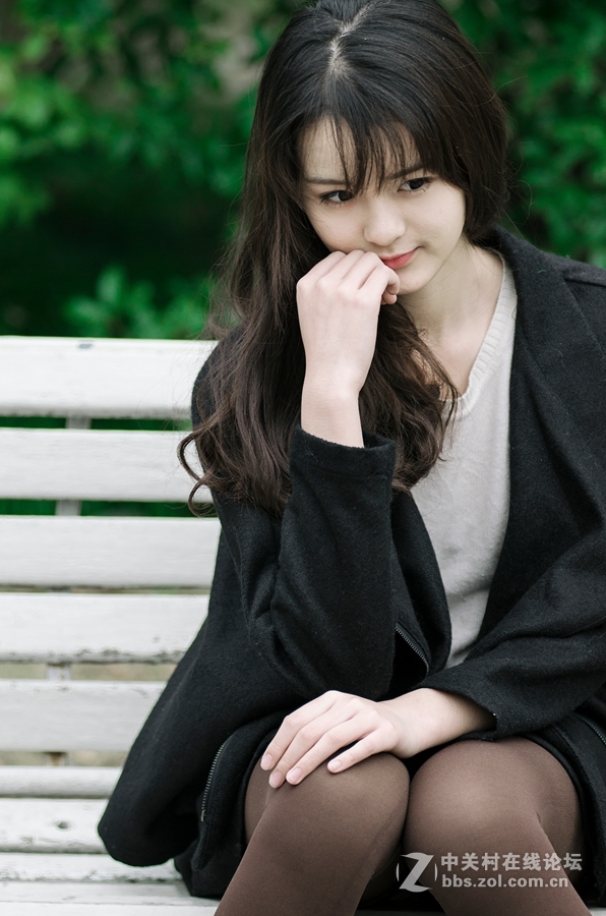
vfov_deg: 12.3
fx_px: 4261
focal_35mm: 168
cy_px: 458
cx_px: 303
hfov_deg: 8.1
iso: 400
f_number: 3.5
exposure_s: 1/320
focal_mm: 112
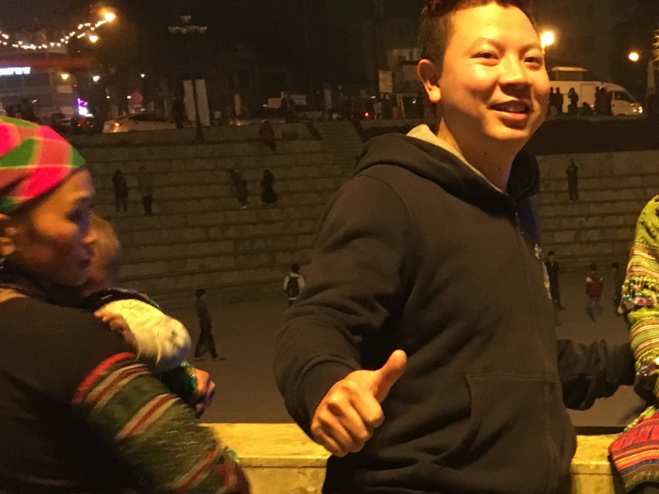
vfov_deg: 18.9
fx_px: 1447
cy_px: 482
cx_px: 659
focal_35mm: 76
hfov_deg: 24.5
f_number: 2.2
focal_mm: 4.15
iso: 200
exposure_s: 1/17
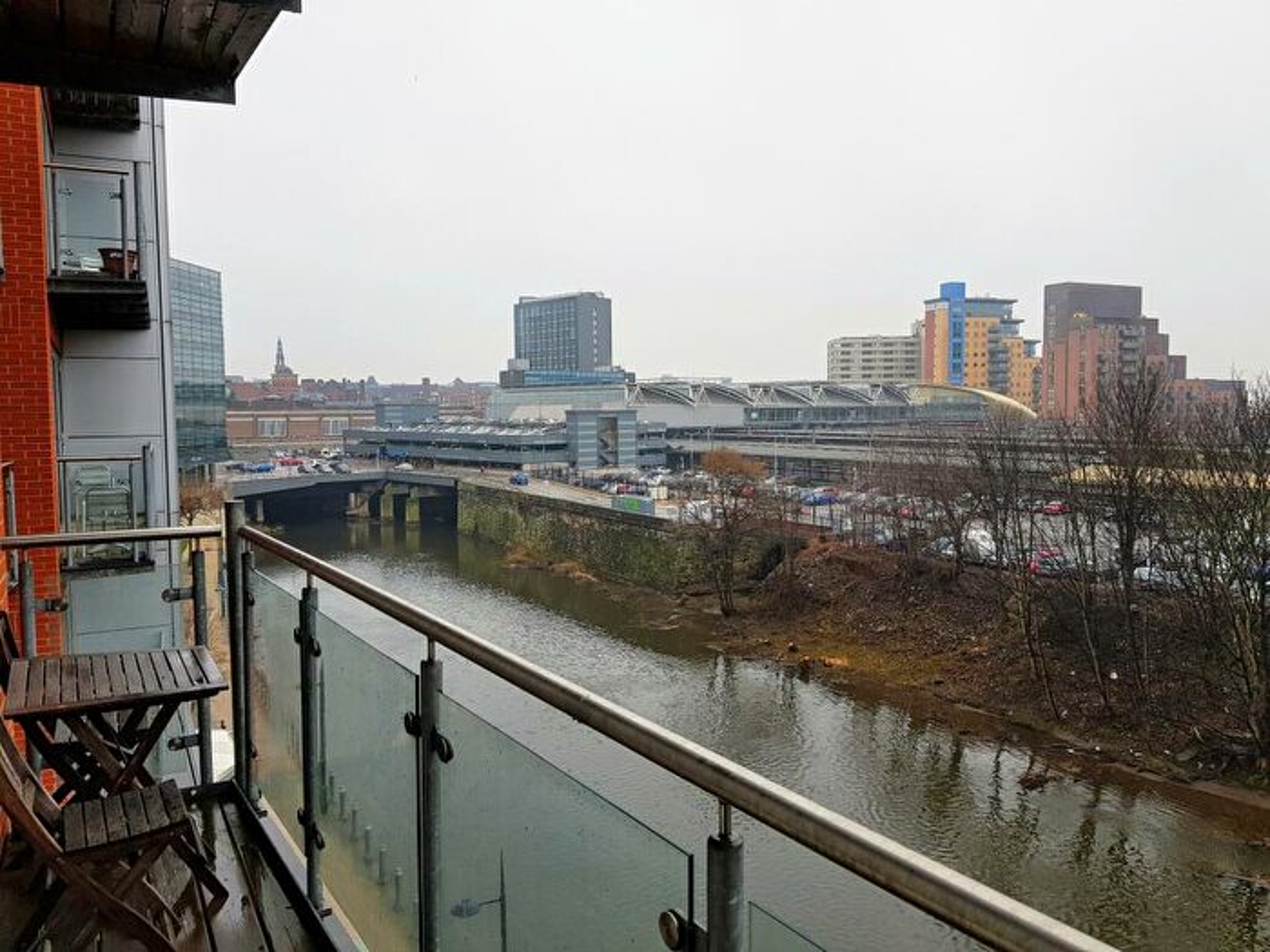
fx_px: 954
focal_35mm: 26
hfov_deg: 67.3
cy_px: 476
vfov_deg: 53.1
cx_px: 635
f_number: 1.7
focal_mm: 4.2
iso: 40
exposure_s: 1/295
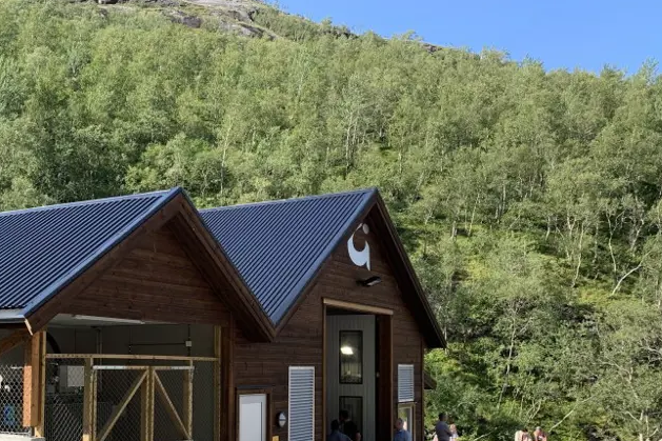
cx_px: 217
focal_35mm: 43
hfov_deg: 44.7
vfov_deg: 30.4
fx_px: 790
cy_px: 353
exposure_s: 1/706
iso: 25
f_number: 1.8
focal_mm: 4.25
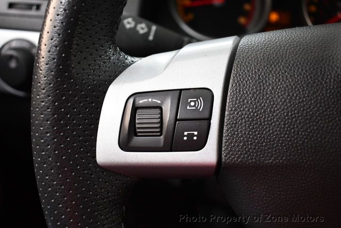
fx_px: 342
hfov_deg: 53.1
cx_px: 170
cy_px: 114
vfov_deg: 37.0
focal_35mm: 36
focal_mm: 18
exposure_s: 1/125
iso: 2500
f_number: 3.5
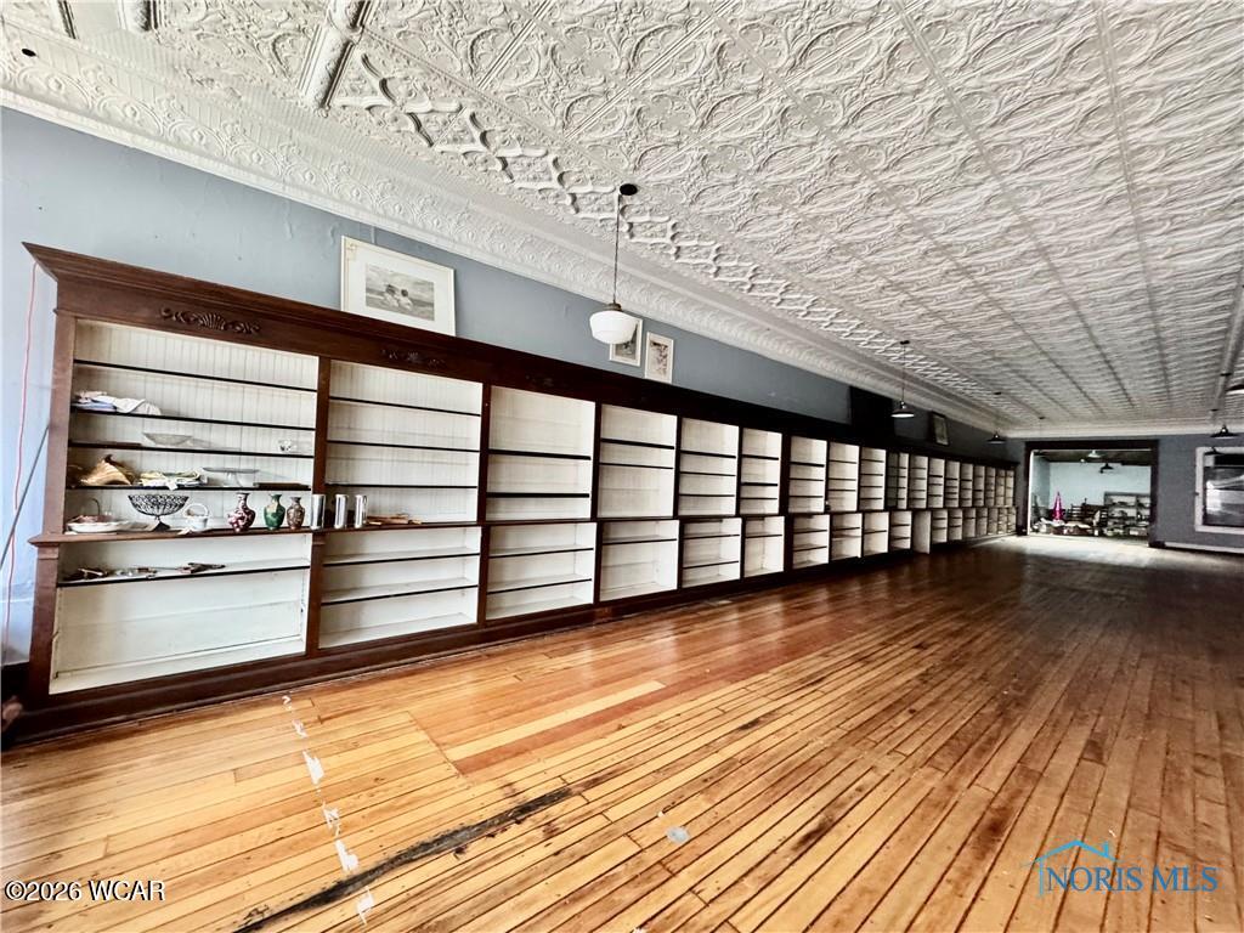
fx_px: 503
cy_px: 466
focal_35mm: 14
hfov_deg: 102.1
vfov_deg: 85.7
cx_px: 622
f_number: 2.2
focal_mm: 2.22
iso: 800
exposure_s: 1/60
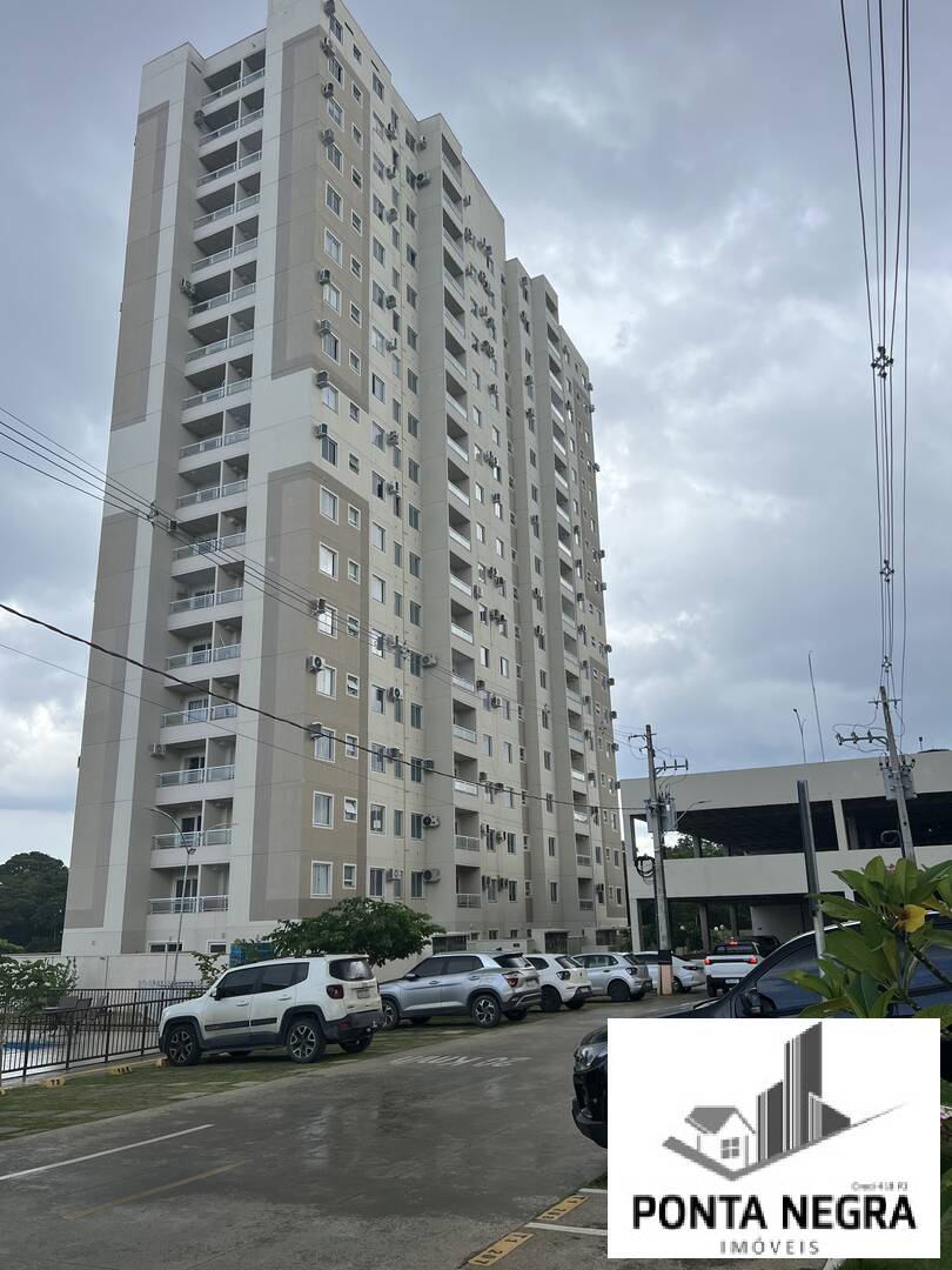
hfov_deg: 53.1
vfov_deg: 67.3
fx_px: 953
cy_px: 635
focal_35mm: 26
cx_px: 476
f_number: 1.5
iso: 50
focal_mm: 5.7
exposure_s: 1/2695
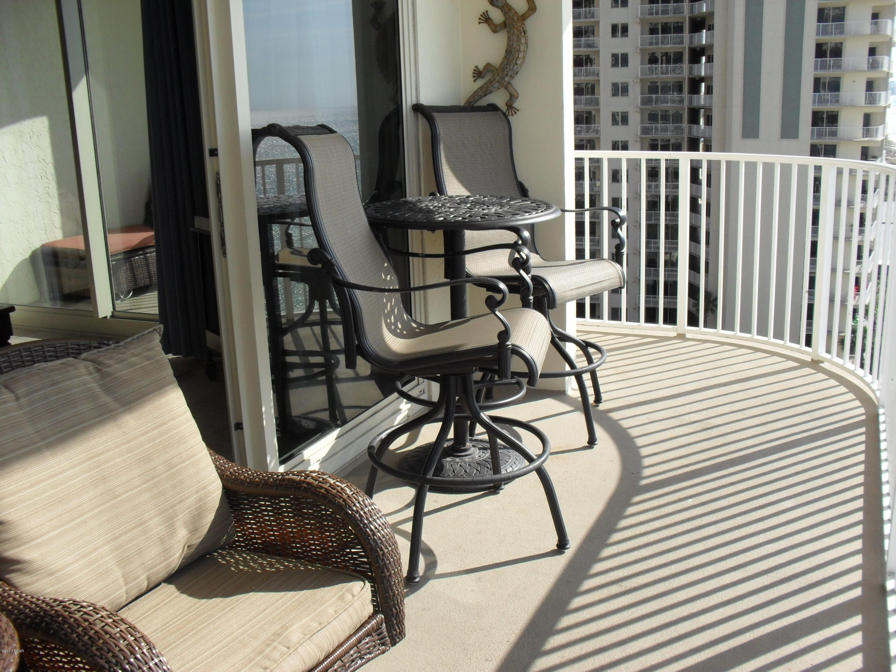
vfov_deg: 40.7
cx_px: 448
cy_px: 336
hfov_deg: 52.6
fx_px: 906
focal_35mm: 35
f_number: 8.4
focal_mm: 6.3
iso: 100
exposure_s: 1/180
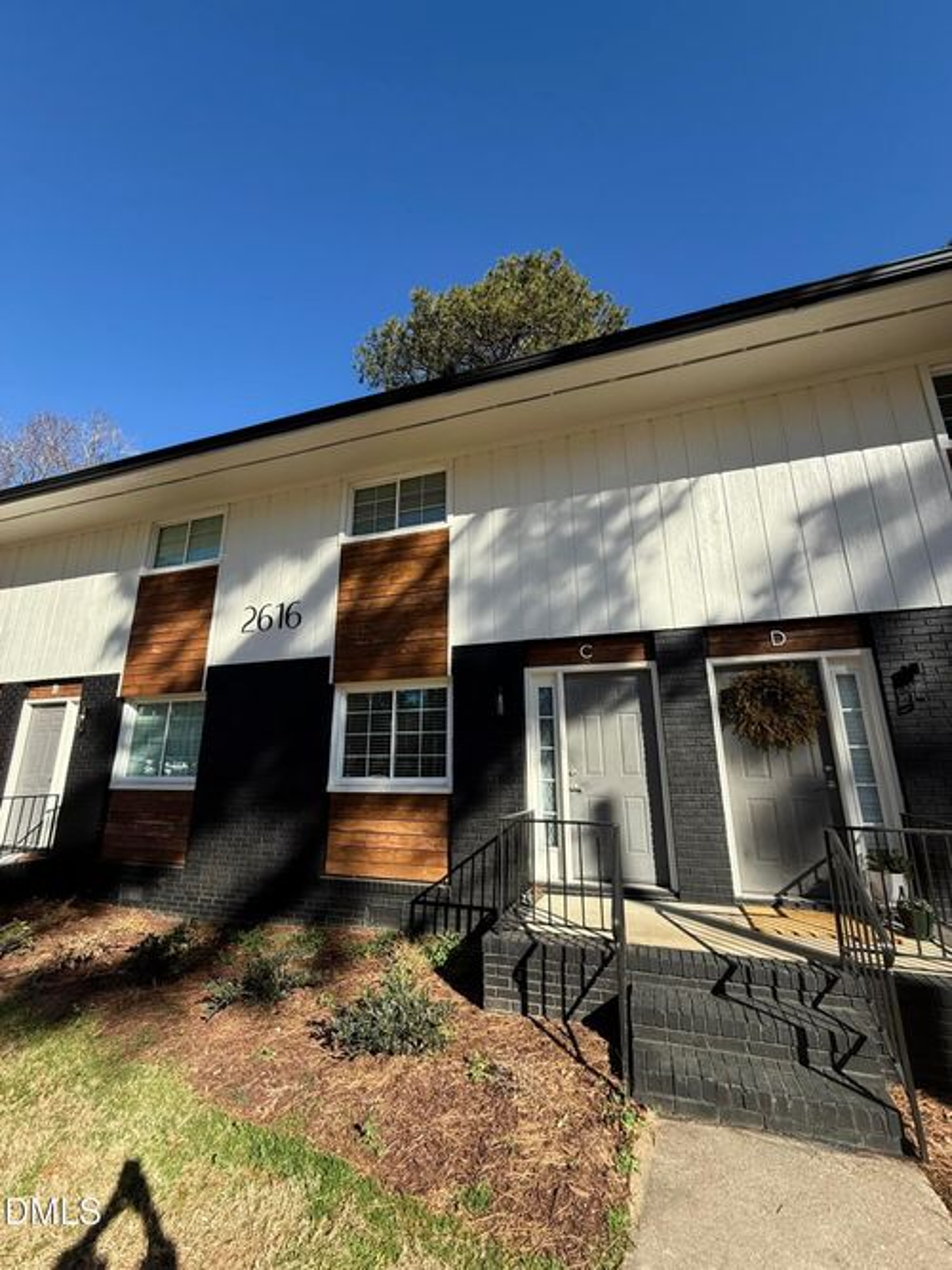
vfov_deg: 102.1
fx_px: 514
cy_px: 635
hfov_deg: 85.7
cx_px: 476
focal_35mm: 14
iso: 64
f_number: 2.2
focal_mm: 2.22
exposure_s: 1/1339
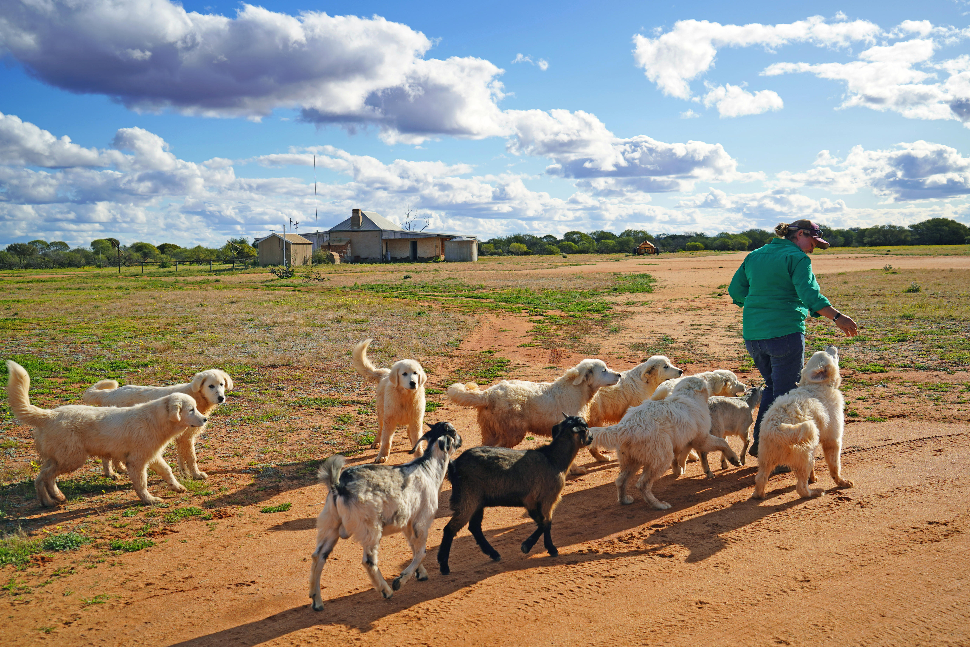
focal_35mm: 38
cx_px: 485
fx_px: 1024
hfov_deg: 50.7
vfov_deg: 35.1
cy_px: 324
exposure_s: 1/800
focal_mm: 38
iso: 100
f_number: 5
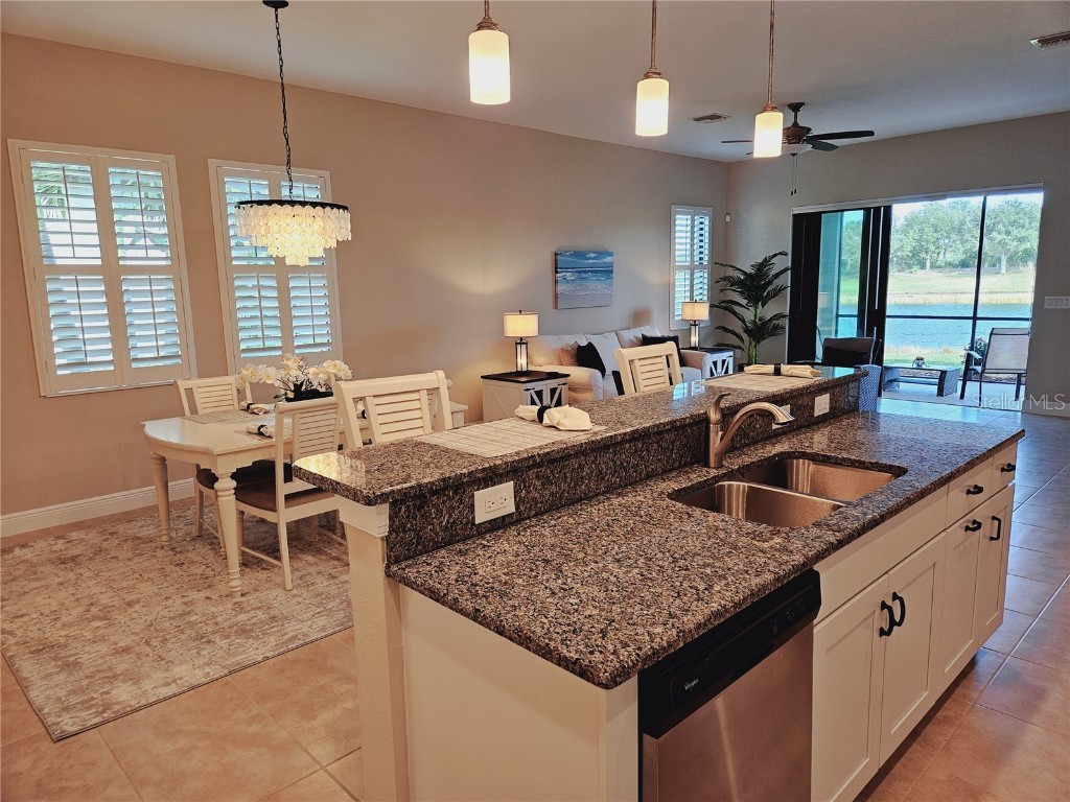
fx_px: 711
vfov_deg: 58.9
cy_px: 401
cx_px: 535
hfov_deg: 73.9
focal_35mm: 23
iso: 100
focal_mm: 5.4
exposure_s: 1/120
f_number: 1.8
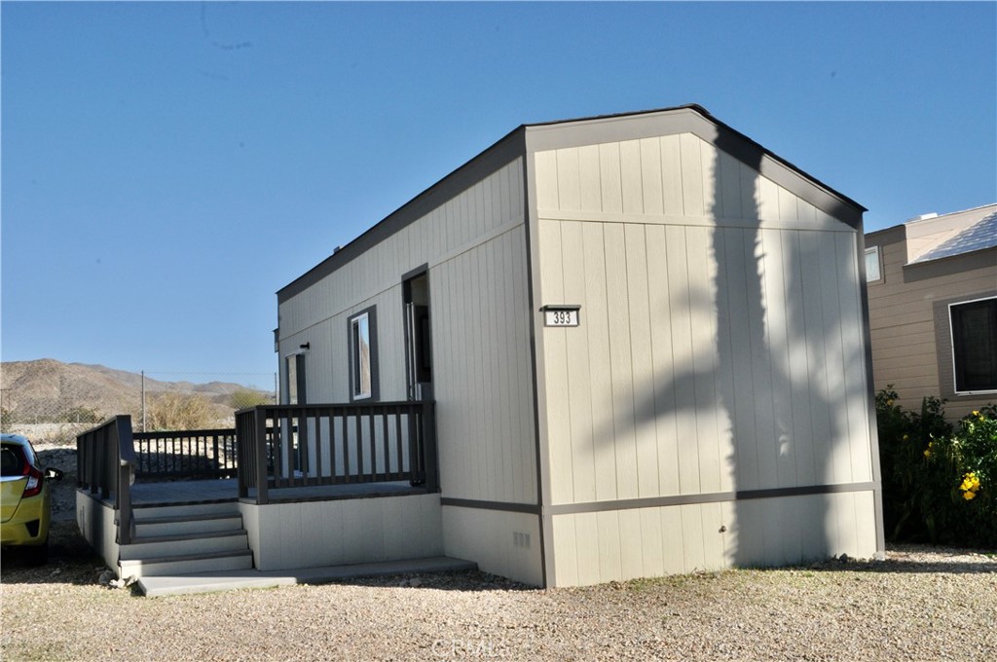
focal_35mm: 40
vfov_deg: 32.9
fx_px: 1120
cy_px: 331
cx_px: 498
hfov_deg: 48.0
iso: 400
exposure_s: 1/160
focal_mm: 27
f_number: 25
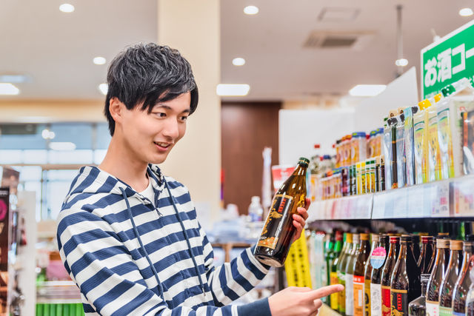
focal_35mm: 52
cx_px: 237
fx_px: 685
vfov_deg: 26.0
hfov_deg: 38.2
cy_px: 158
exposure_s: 1/80
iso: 100
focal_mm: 52
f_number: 2.8
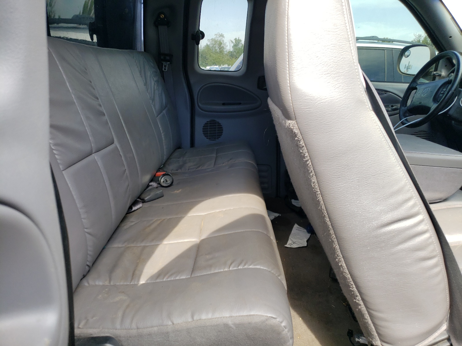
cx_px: 231
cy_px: 173
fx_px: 347
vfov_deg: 53.1
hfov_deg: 67.3
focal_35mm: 26
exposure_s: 1/270
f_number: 1.5
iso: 50
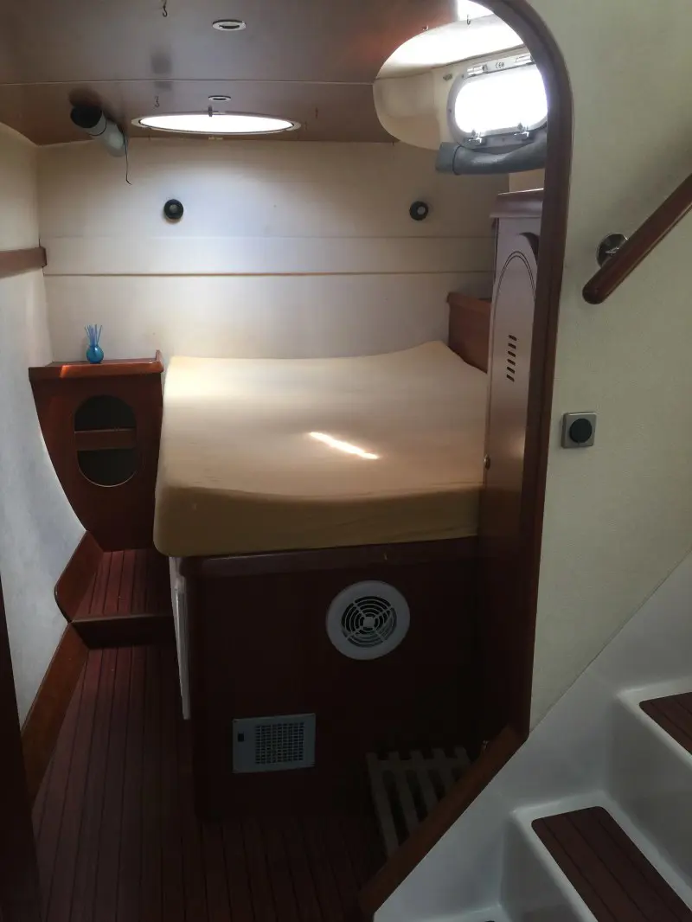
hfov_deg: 48.2
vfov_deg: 61.6
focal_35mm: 29
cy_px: 461
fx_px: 773
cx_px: 346
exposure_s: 1/15
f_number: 2.2
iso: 40
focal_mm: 4.15
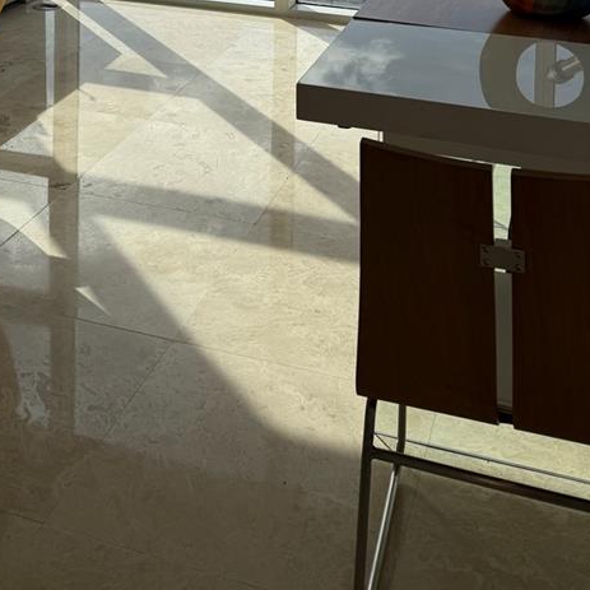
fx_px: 1061
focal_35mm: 55
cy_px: -154
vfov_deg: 26.8
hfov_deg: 30.9
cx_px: 209
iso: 80
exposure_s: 1/4405
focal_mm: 6.76
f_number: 1.78
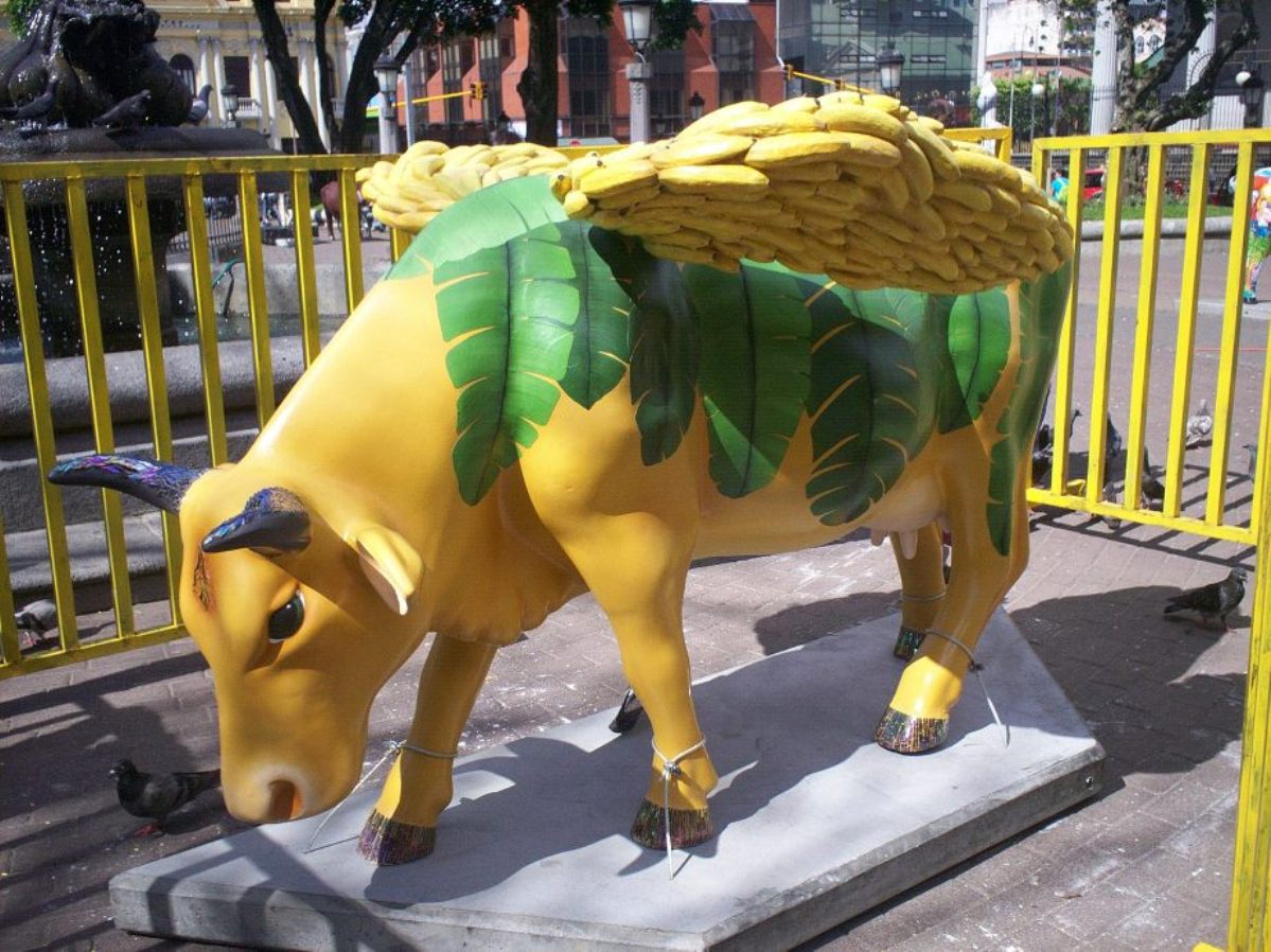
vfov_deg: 39.6
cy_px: 476
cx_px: 636
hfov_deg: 51.4
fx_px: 1321
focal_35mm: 36
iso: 100
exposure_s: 1/432
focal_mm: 6
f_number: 4.5
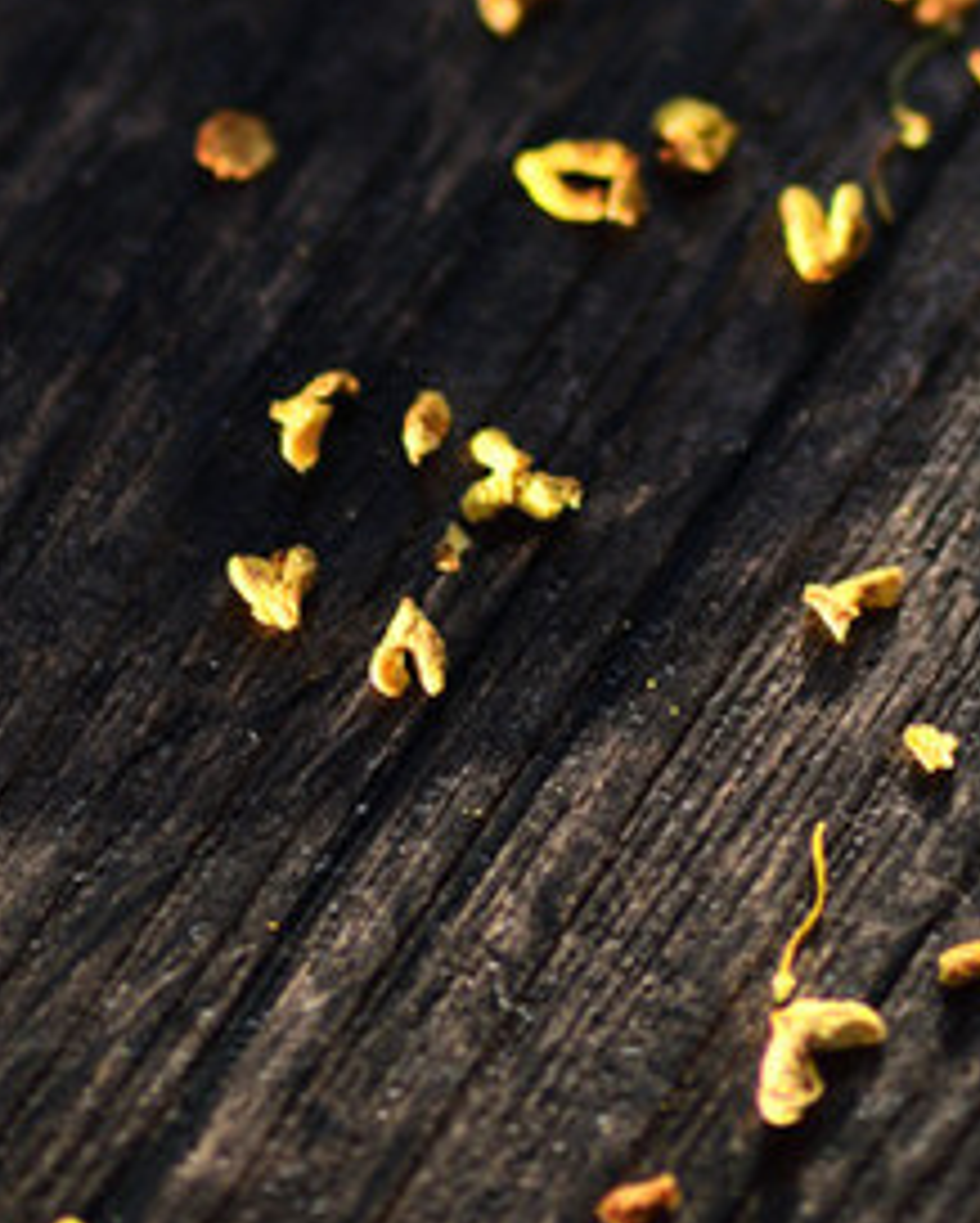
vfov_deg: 4.4
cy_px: -674
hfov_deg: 3.6
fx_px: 15753
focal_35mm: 435
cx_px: 843
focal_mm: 105
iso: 100
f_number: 3
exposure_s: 1/200
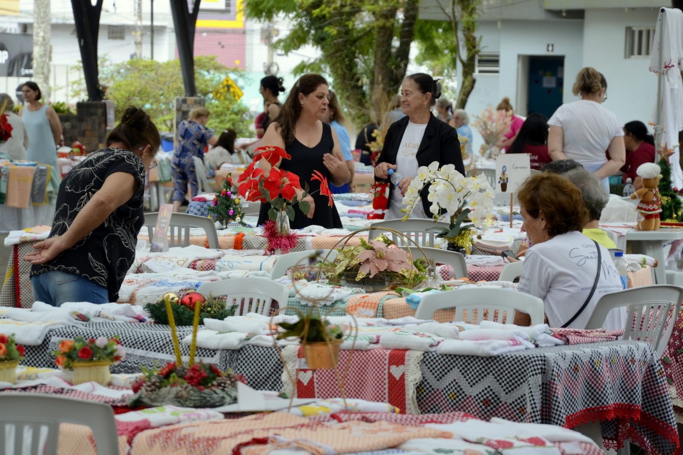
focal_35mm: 158
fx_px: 2987
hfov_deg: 13.0
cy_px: 228
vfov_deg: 8.7
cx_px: 342
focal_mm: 105
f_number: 5.6
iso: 250
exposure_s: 1/125
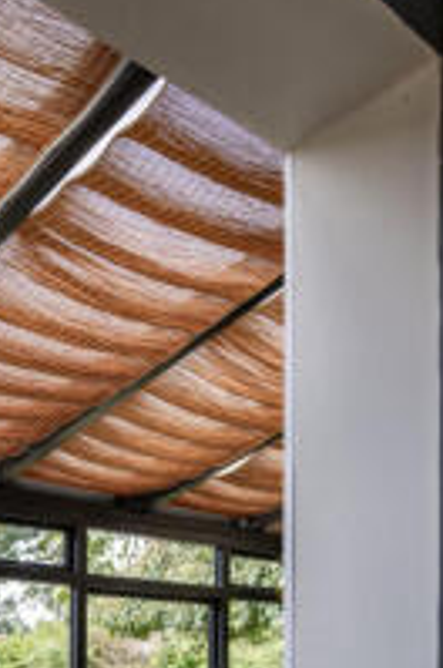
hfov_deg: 28.7
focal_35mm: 44
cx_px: 12
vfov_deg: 38.1
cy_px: 710
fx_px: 815
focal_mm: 20
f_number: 8
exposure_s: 1/320
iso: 200
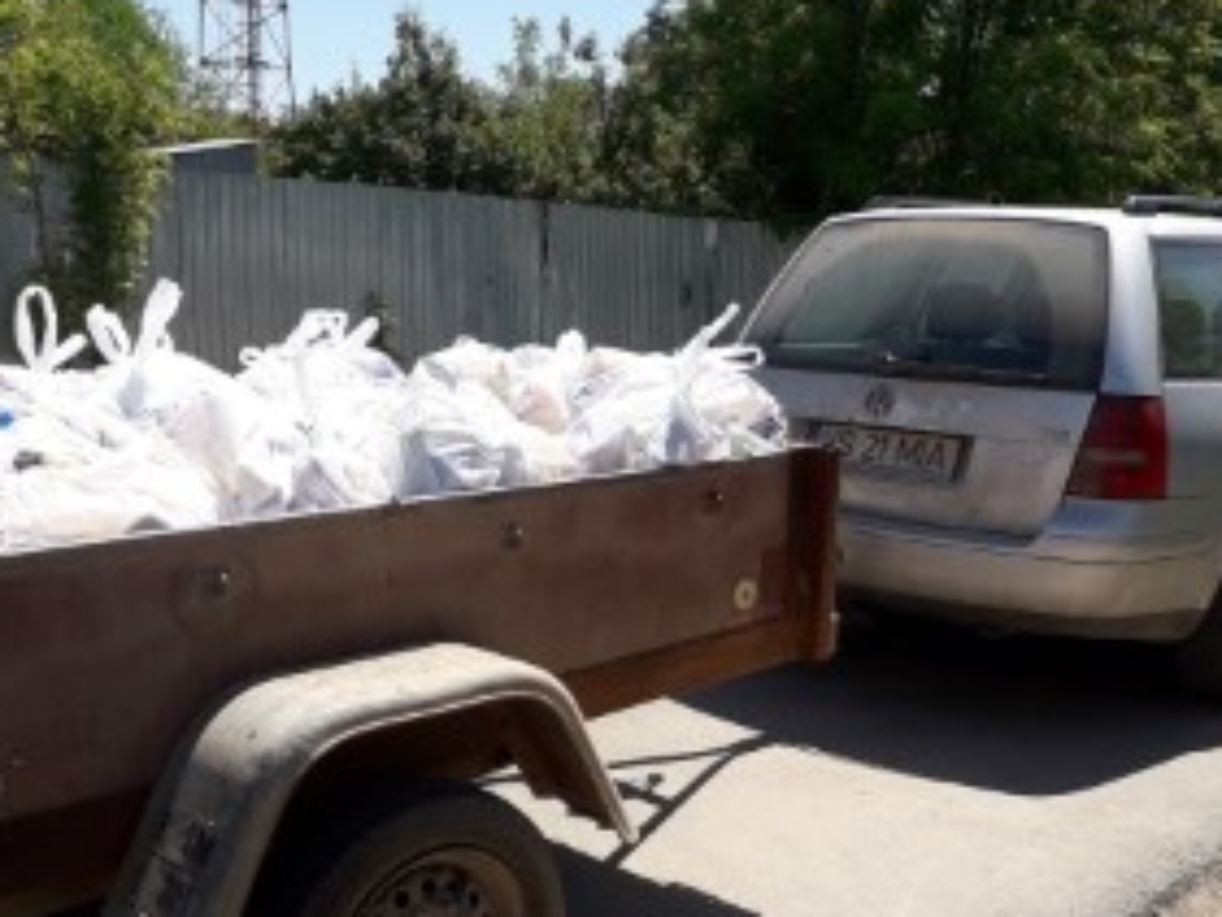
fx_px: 1448
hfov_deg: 45.5
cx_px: 733
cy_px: 639
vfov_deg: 34.7
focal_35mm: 41
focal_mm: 3.6
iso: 40
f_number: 1.9
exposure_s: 1/1410
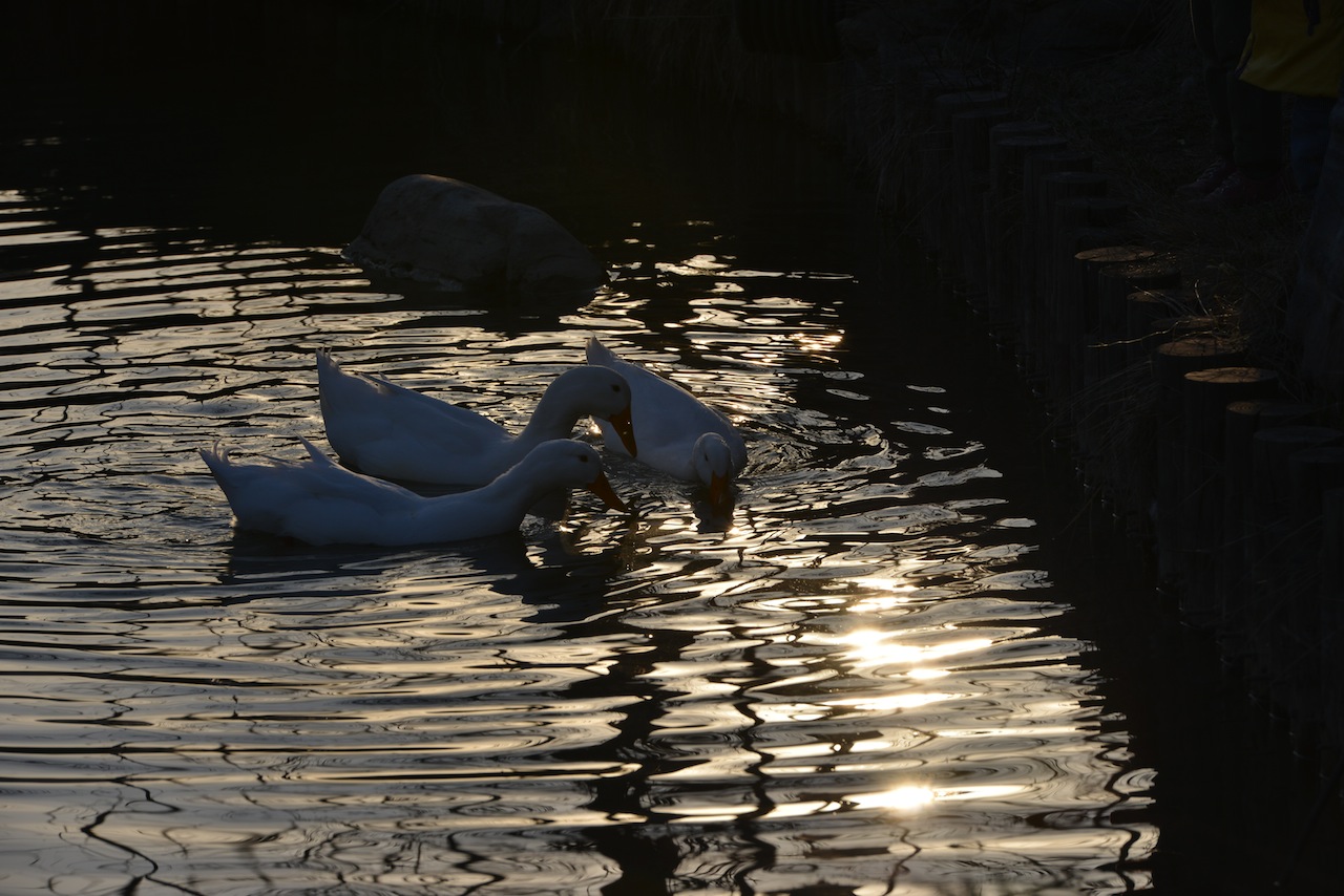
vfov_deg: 6.9
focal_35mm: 200
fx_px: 7468
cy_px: 448
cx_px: 672
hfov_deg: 10.3
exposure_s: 1/500
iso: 200
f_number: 11
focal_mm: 200
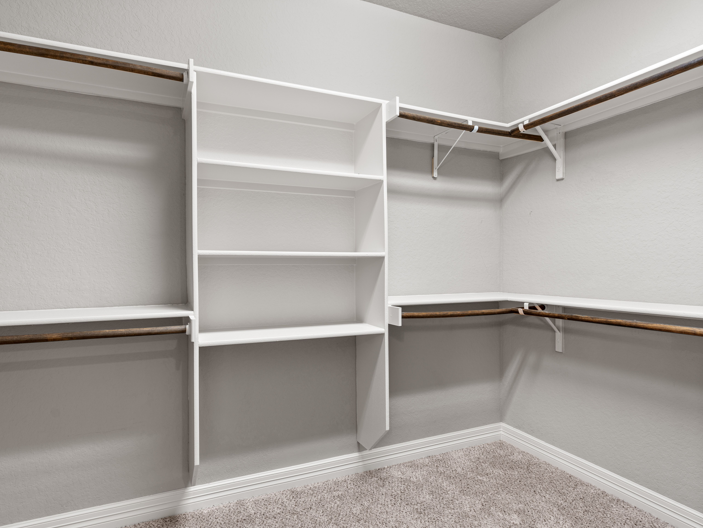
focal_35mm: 18
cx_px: 293
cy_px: 271
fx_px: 366
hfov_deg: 87.0
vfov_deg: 71.6
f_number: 7.1
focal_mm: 16
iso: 320
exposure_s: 1/2
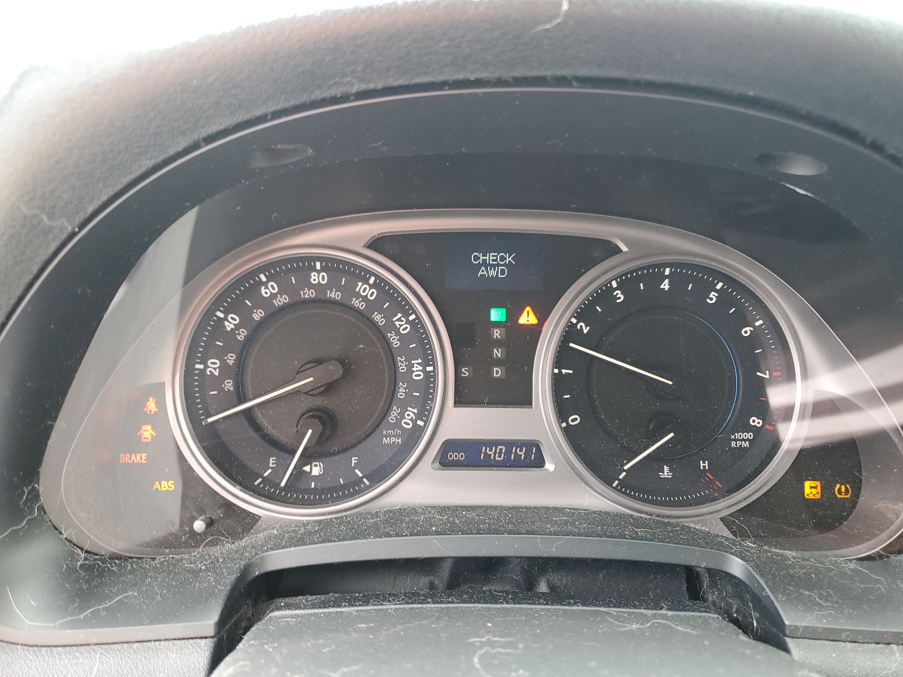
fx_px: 678
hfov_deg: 67.3
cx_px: 452
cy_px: 338
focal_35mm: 26
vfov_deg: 53.1
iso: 105
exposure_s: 1/60.2
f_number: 1.5
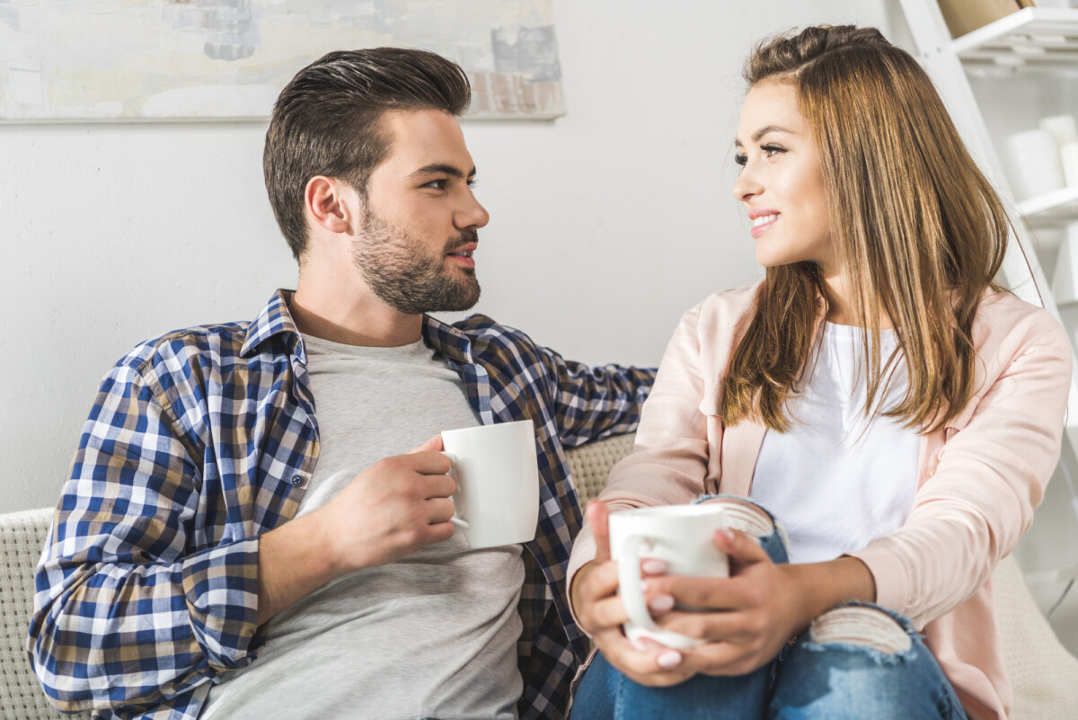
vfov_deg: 23.4
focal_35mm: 58
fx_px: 1737
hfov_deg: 34.5
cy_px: 360
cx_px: 539
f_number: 3.5
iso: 64
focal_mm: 58
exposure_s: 1/200
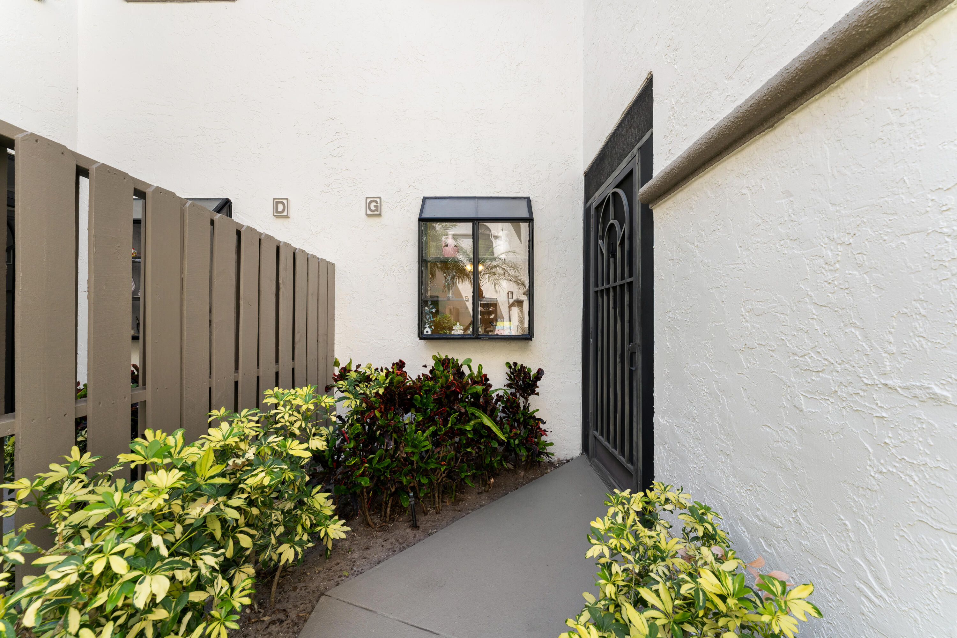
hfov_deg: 104.3
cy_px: 319
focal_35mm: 14
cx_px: 478
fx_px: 372
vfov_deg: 81.2
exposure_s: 1/160
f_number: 9
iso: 400
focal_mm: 14
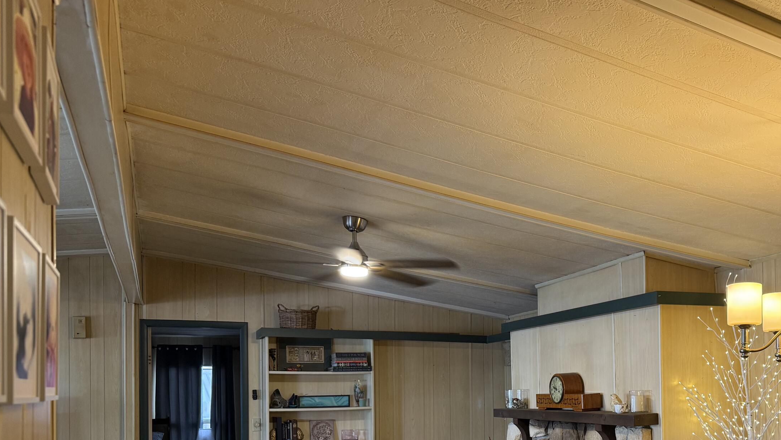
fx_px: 746
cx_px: 517
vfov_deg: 31.7
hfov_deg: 54.2
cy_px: 368
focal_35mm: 36
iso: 160
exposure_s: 1/60
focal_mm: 6.76
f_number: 1.78
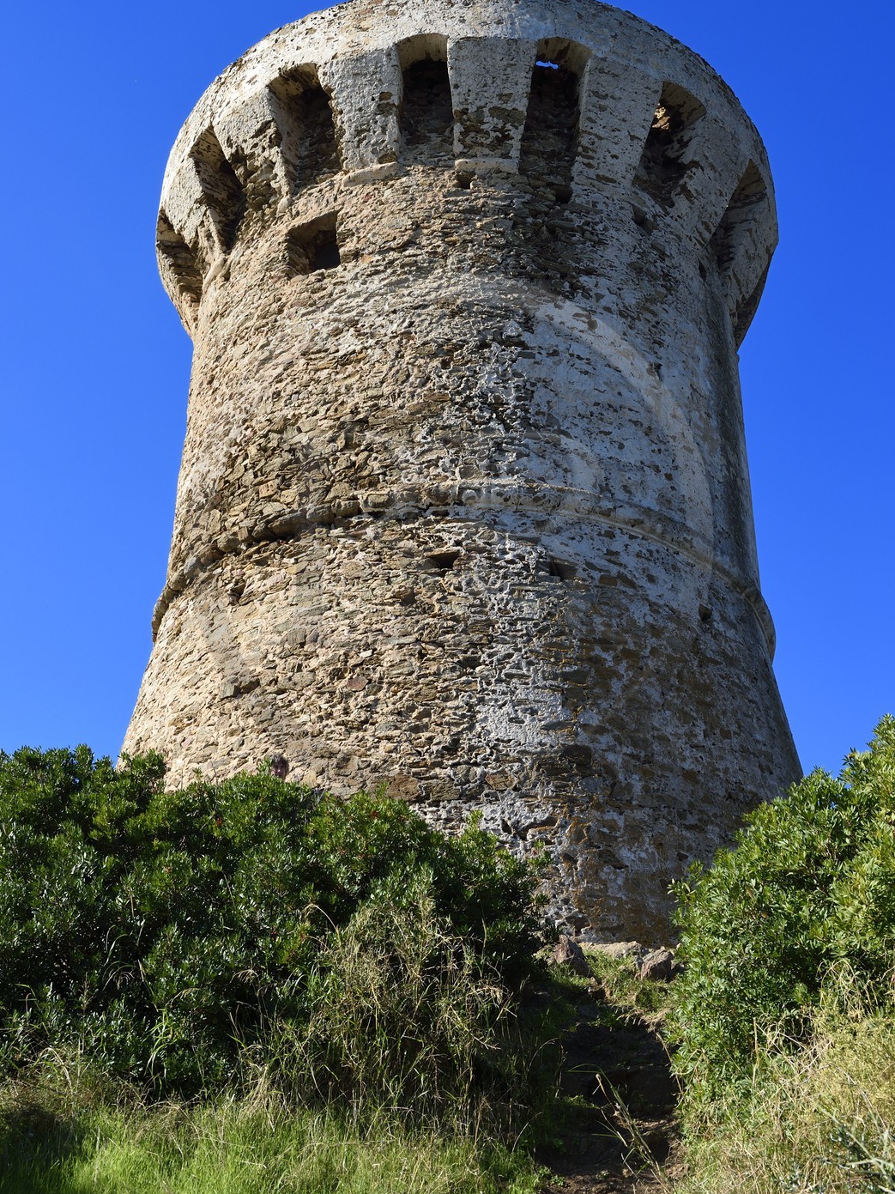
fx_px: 1448
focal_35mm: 42
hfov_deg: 34.3
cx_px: 448
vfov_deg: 44.7
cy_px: 540
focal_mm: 38
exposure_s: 1/200
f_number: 11
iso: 200
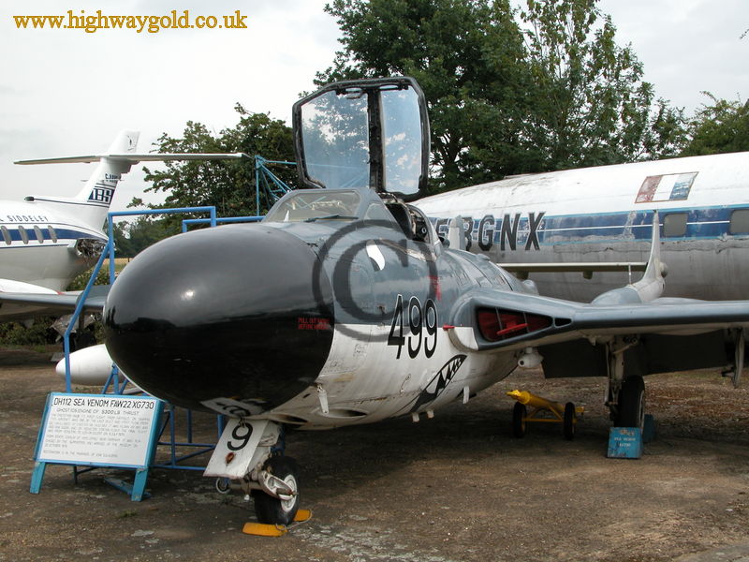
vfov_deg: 31.5
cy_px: 281
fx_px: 995
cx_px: 374
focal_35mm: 46
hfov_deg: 41.2
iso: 100
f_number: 6.7
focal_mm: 11.6
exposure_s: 1/248
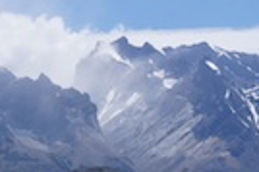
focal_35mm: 146
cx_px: 164
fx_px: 1049
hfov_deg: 14.1
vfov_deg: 9.3
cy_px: 151
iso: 100
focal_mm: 26
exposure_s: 1/640
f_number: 7.1
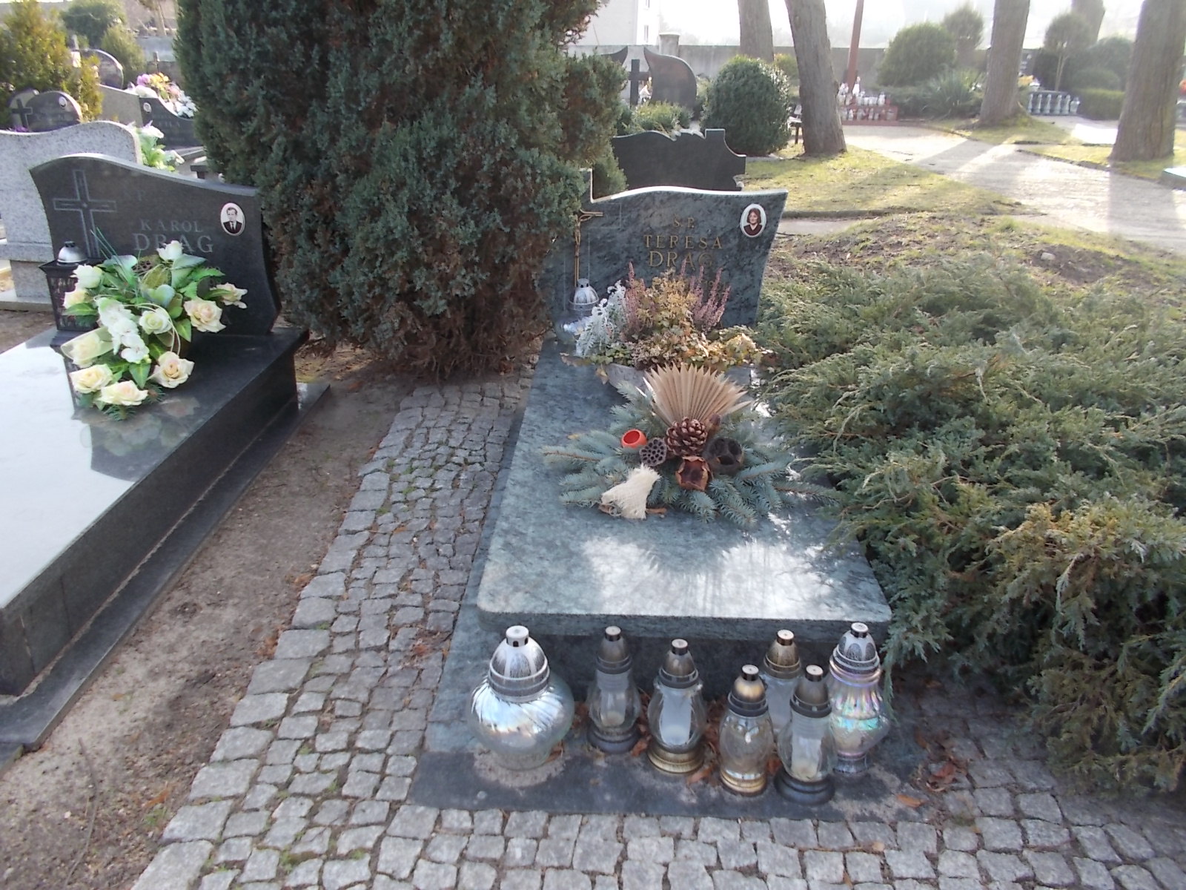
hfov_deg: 67.3
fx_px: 891
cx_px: 593
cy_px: 445
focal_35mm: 26
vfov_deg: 53.1
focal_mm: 4.6
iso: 80
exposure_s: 1/100
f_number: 3.2
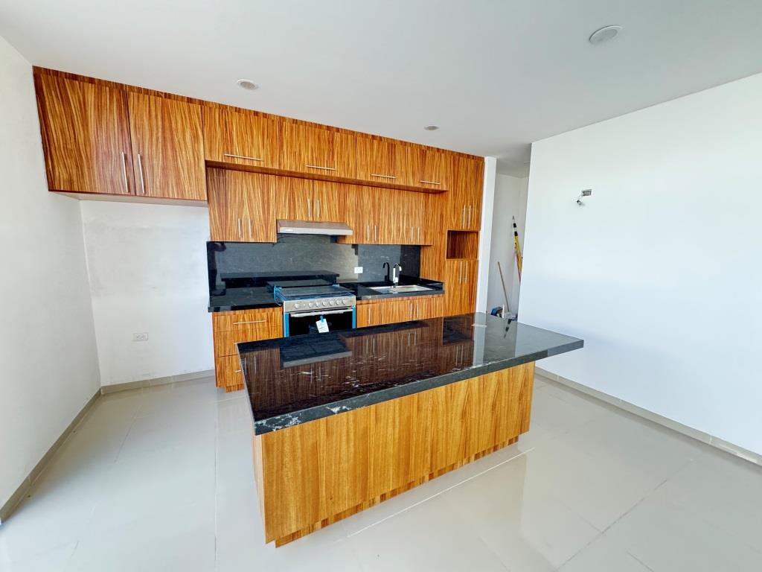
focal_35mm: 14
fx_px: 308
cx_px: 381
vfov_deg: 85.7
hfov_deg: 102.1
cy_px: 286
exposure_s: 1/60
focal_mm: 2.22
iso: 320
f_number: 2.2
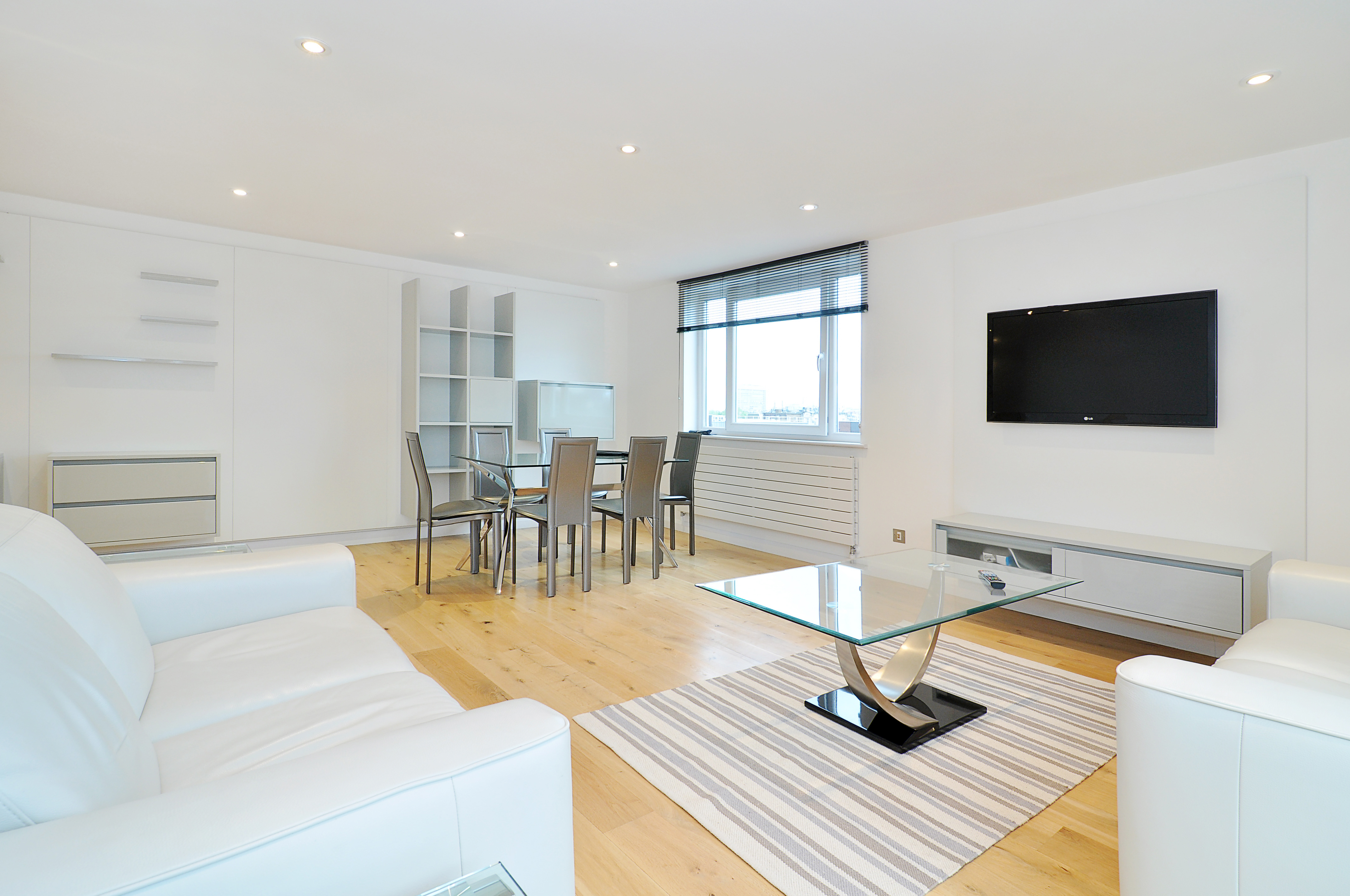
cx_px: 675
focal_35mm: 16
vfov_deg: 71.9
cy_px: 448
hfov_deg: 95.0
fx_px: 618
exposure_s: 1/5
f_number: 8
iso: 200
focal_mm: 11
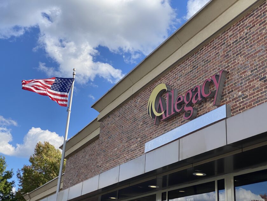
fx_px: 401
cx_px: 134
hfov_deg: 36.8
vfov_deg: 28.0
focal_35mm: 52
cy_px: 100
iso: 20
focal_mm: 6
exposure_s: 1/1170
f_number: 2
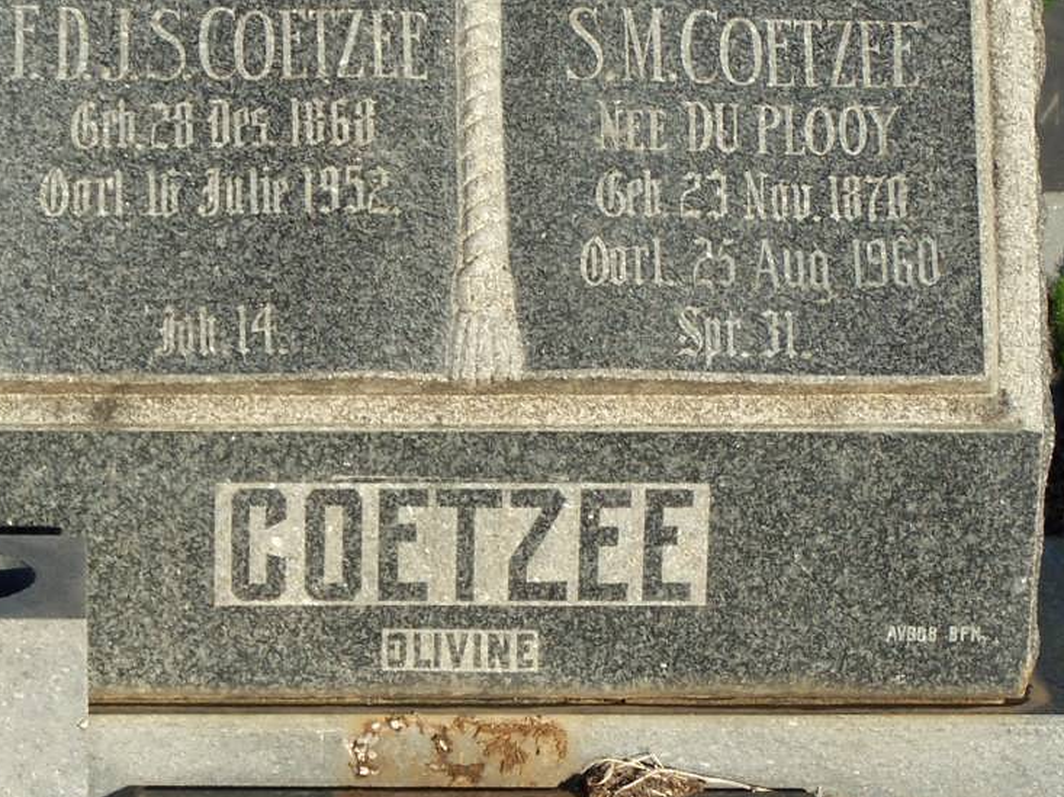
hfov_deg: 11.5
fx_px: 5284
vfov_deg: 8.6
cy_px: 418
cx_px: 546
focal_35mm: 172
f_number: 3.2
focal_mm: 17.5
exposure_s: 1/750
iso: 80
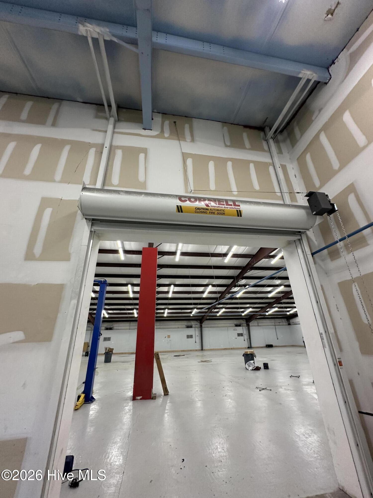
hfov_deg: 85.7
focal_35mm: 14
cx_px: 186
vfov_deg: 102.1
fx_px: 201
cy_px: 249
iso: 250
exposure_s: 1/120
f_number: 2.2
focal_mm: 2.22
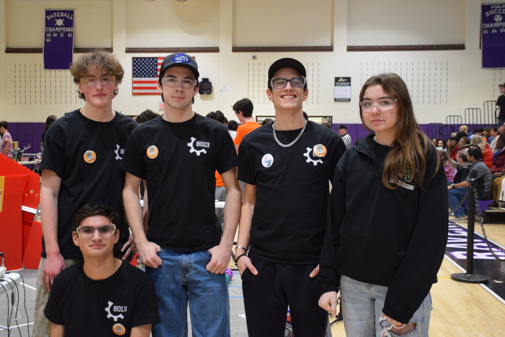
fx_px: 654
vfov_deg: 28.9
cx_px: 224
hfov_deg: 42.2
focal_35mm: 47
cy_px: 158
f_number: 4
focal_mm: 27
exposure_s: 1/60
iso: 1100
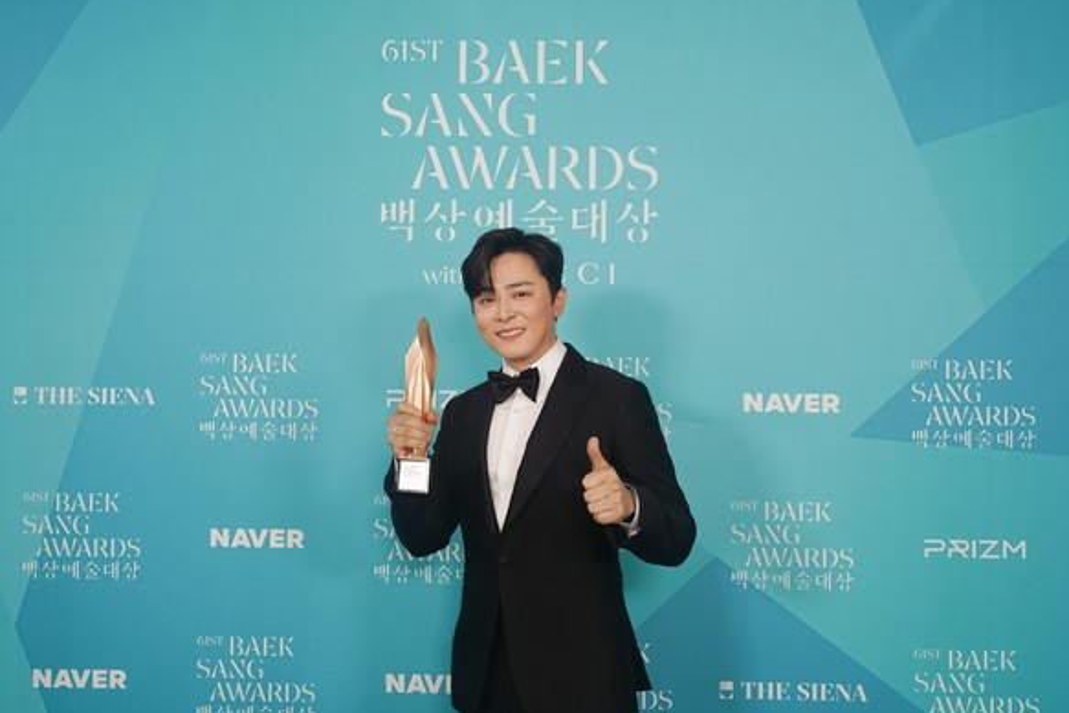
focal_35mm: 36
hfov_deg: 53.1
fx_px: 1069
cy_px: 357
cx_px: 521
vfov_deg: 36.9
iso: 1600
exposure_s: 1/250
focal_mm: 35
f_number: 7.1
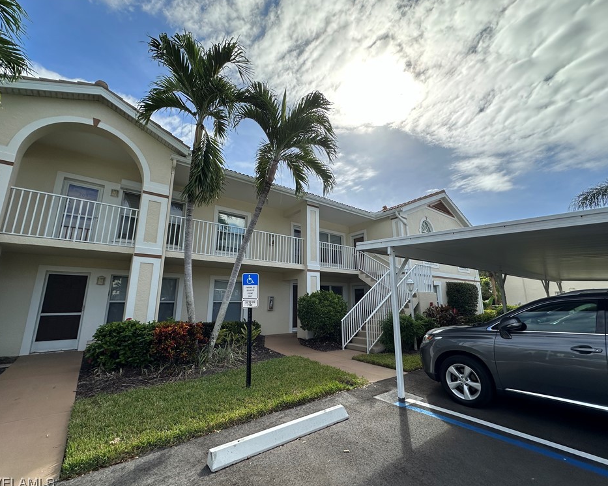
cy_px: 244
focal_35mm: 15
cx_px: 310
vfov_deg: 84.0
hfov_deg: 96.8
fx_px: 270
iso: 40
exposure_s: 1/2132
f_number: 2.2
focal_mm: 2.22
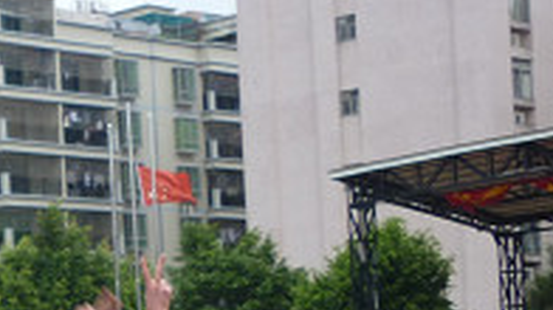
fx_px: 1891
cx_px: -282
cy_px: 561
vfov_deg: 9.0
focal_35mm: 129
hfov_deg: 15.3
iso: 80
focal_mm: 5.5
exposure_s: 1/125
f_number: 2.8
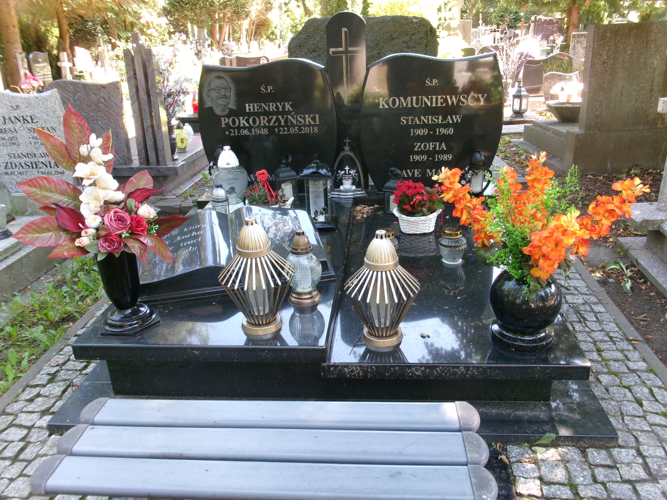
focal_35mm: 28
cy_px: 250
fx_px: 540
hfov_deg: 63.4
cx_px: 334
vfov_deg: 49.7
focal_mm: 5.1
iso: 123
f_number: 3.9
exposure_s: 1/34
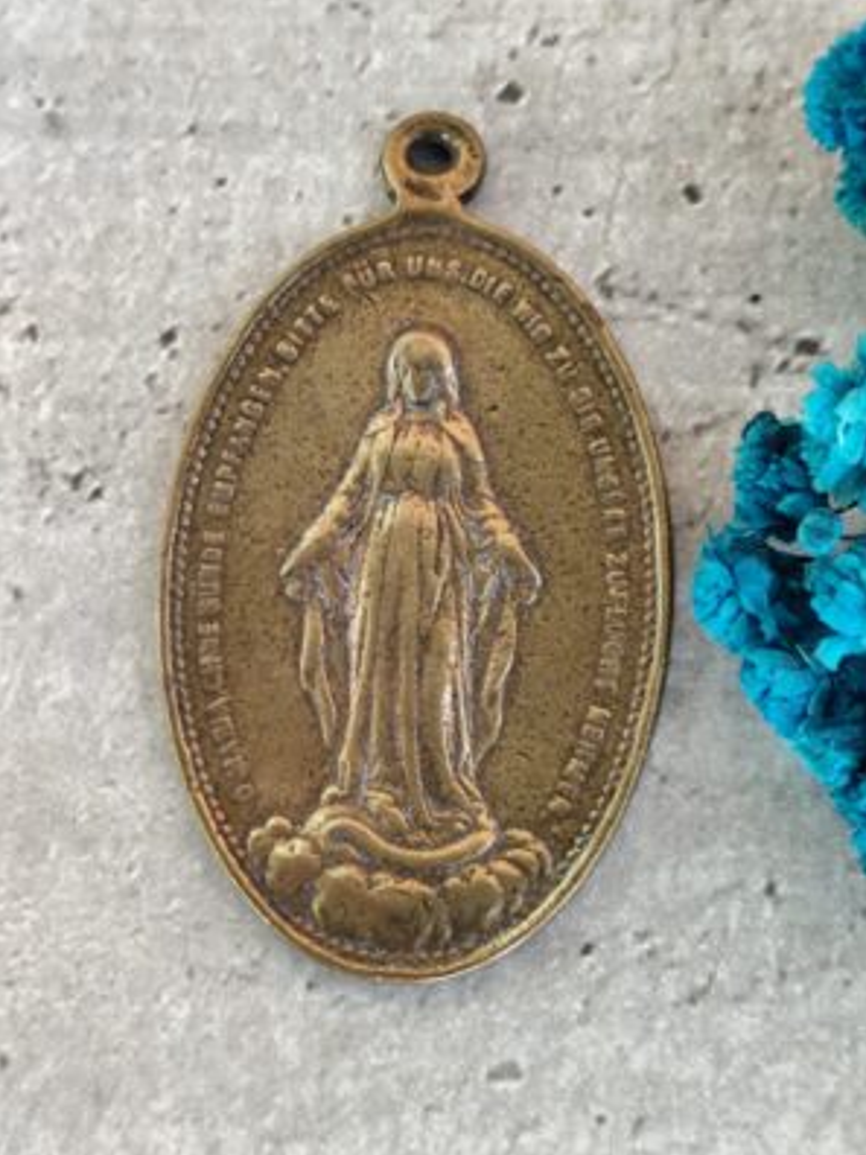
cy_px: 575
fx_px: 3136
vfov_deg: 20.9
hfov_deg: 15.7
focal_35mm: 94
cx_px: 432
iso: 400
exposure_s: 1/25
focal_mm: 6.19
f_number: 1.65
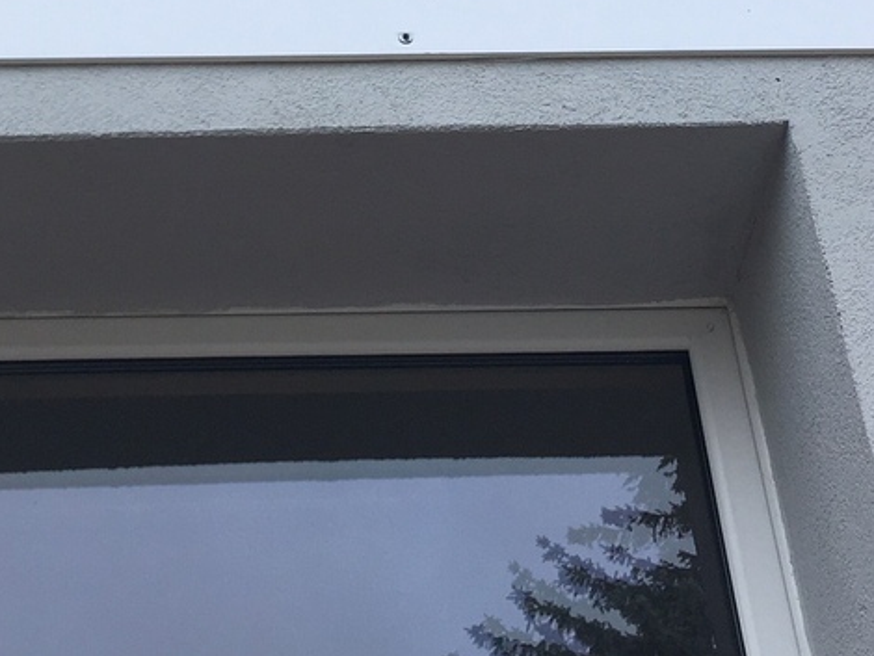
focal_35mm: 74
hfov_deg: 26.1
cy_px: -4
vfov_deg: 19.3
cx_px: 275
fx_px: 1869
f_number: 2.2
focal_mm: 4.15
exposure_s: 1/938
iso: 25
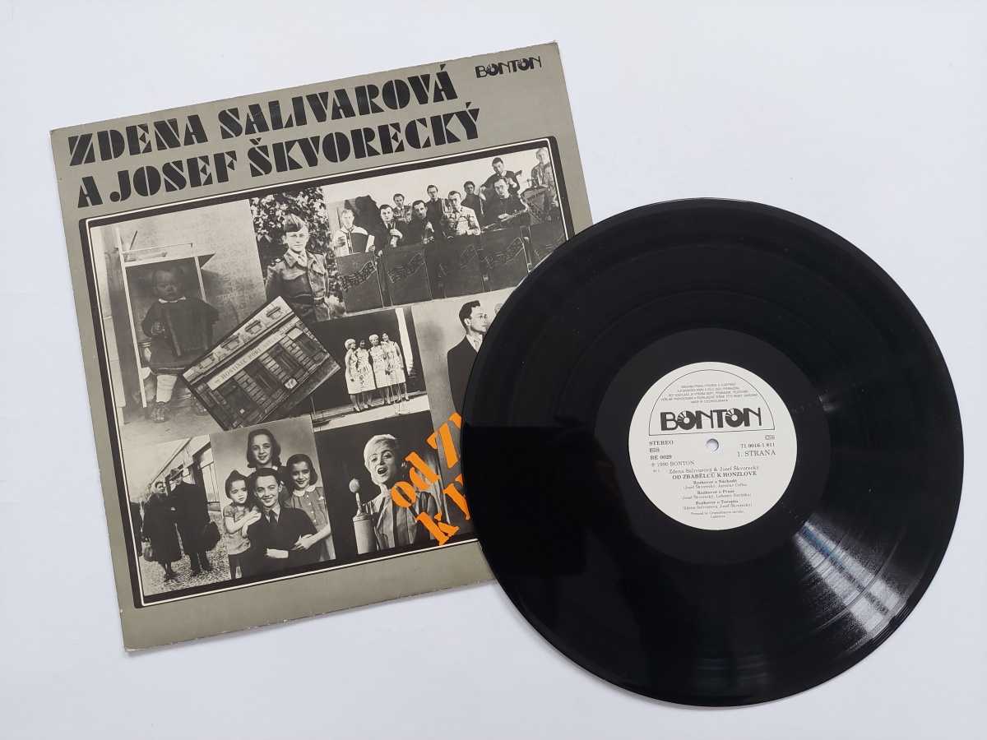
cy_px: 370
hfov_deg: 71.6
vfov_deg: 56.8
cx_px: 494
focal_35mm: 24
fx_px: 684
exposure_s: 1/60
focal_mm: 5.23
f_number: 1.8
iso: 400
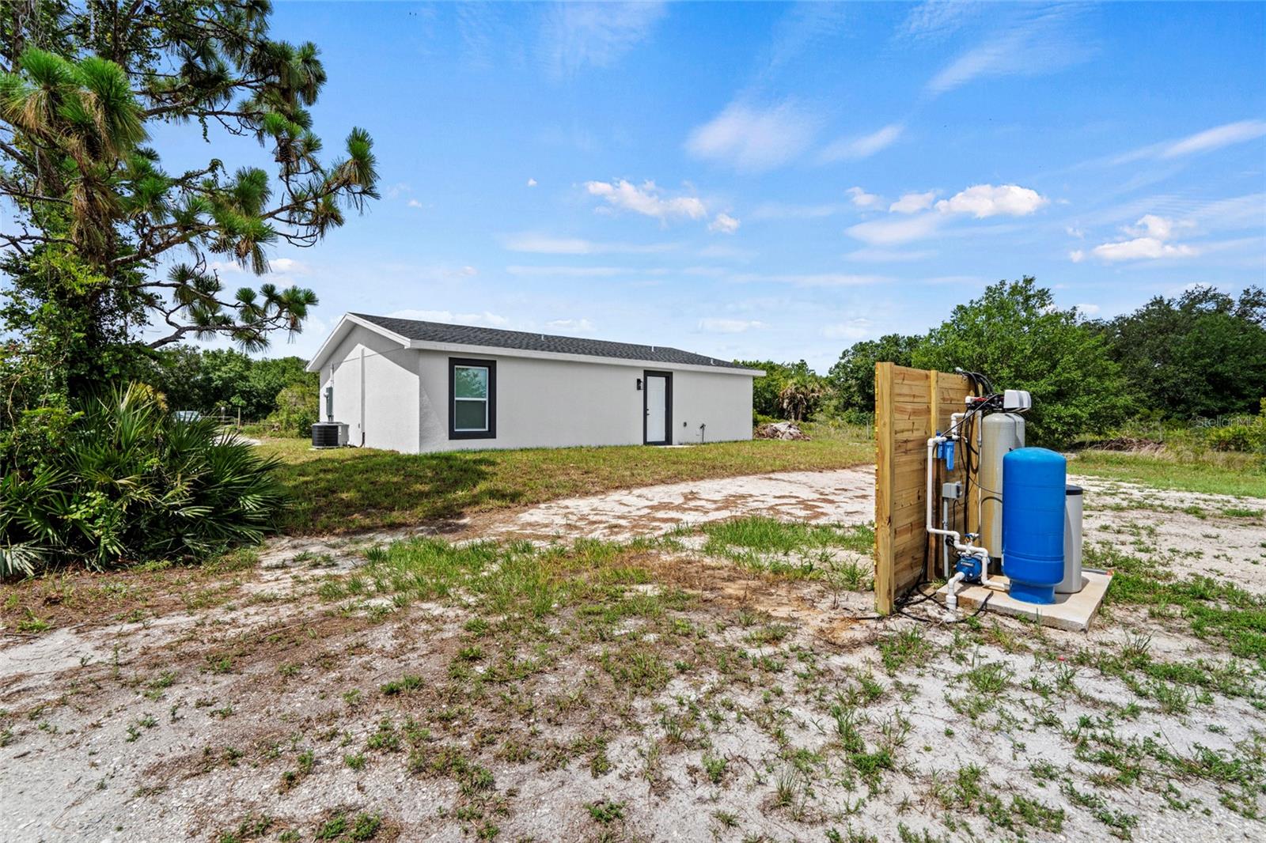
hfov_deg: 96.7
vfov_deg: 73.7
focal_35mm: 16
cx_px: 633
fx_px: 563
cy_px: 422
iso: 800
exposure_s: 1/800
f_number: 8
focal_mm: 16
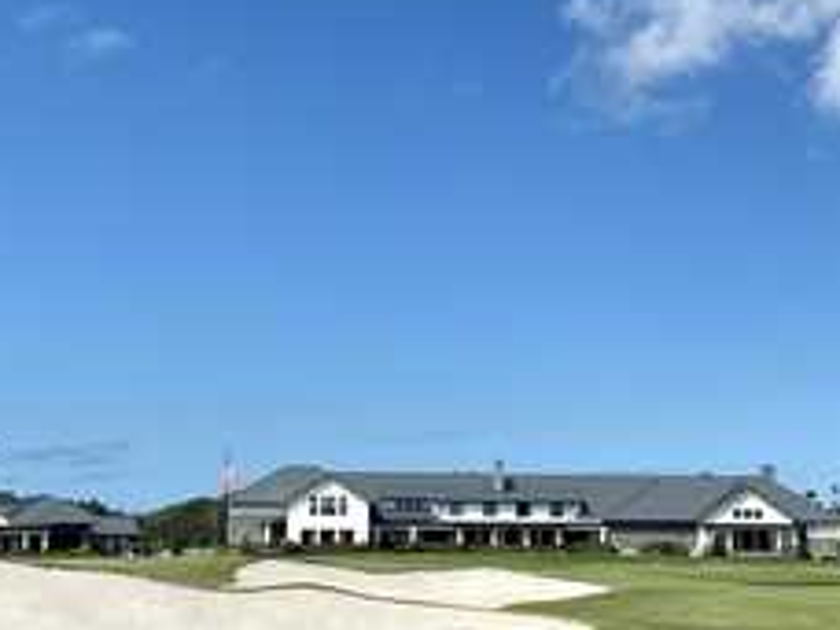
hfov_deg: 26.1
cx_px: 689
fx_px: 1771
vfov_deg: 20.1
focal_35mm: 73
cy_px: 431
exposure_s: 1/4608
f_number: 1.8
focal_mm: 4.25
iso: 32
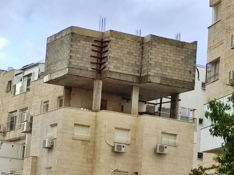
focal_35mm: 25
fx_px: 169
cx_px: 117
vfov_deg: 54.9
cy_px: 88
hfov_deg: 69.4
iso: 100
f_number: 1.89
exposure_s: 1/581
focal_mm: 5.43
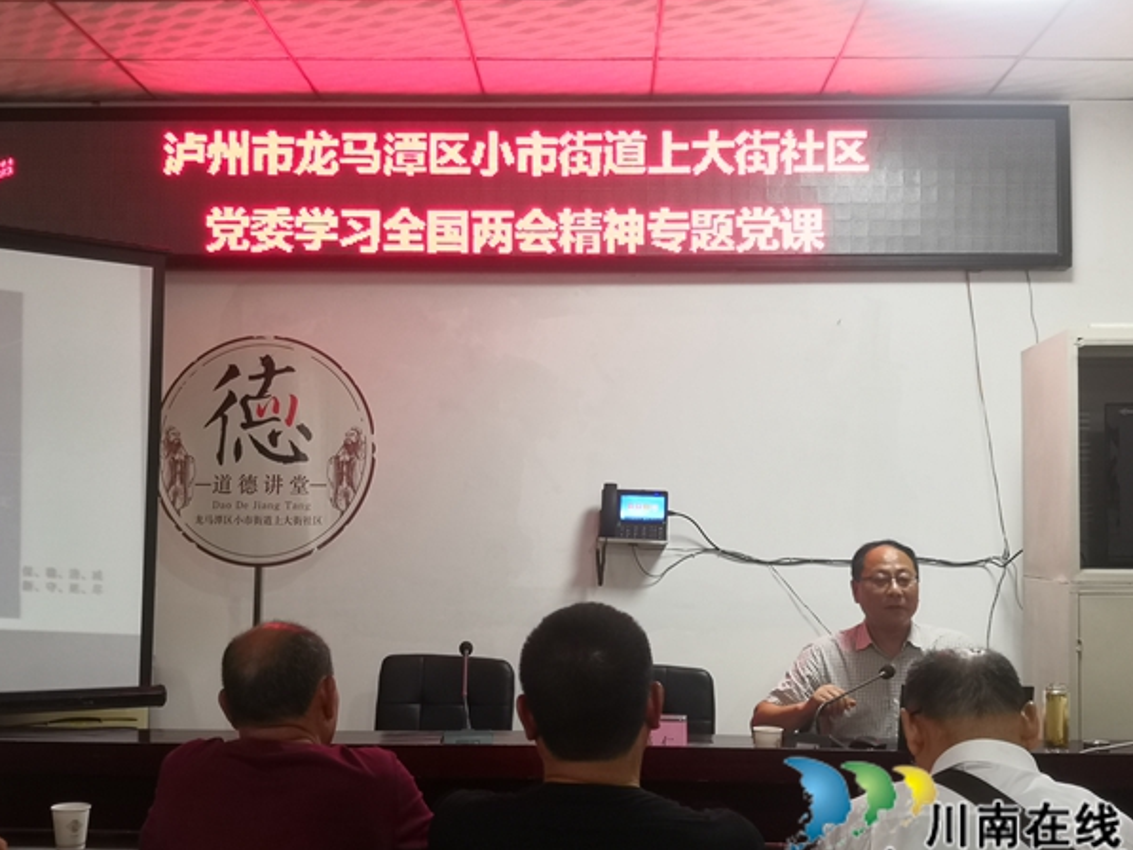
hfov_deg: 42.1
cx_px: 564
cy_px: 452
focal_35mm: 45
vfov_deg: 32.2
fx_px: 1473
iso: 160
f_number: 1.8
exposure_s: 1/30
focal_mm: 3.95
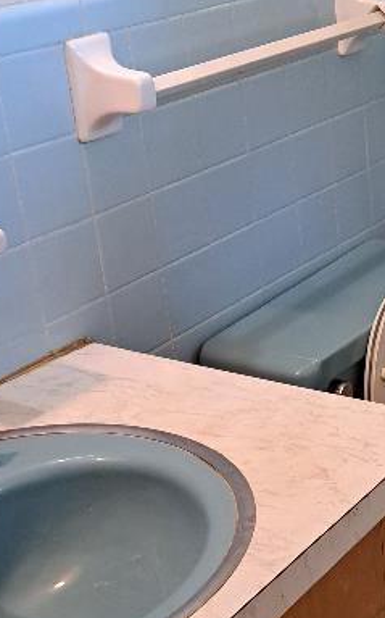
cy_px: 323
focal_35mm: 68
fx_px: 1143
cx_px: 466
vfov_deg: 30.2
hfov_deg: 18.1
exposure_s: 1/50
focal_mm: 5.23
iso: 500
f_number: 1.8
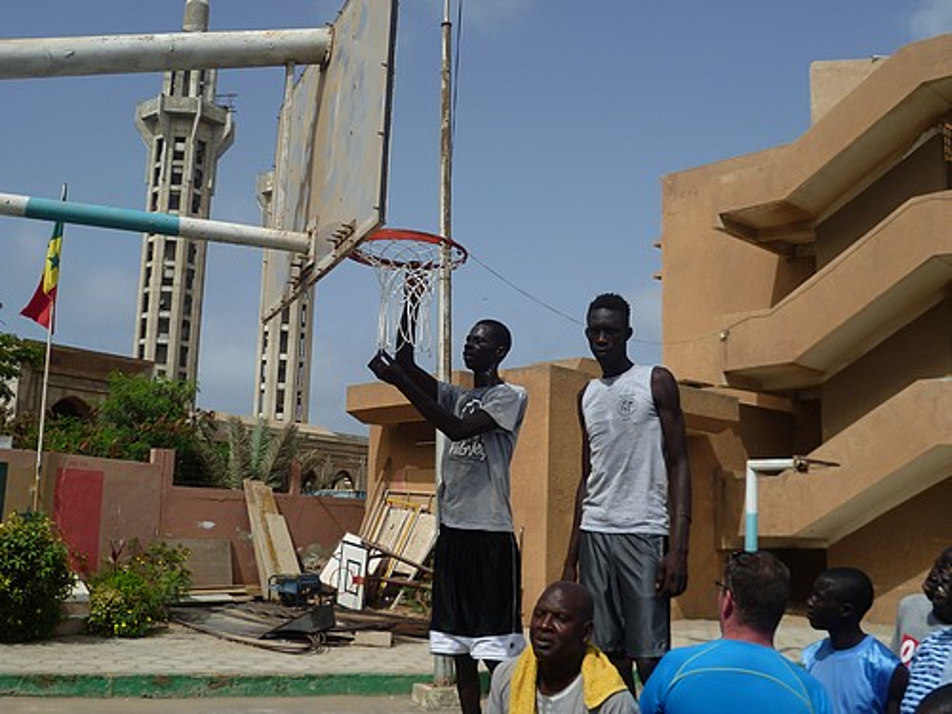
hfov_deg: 47.9
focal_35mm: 39
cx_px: 476
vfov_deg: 36.8
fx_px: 1073
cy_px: 357
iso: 80
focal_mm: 7
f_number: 10
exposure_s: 1/250
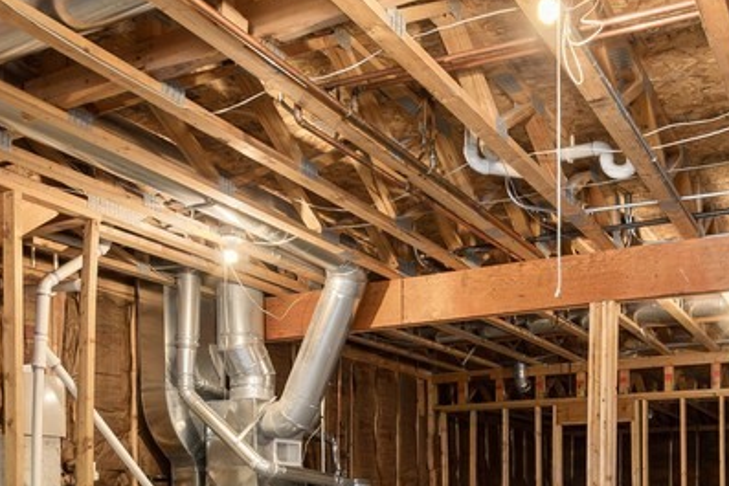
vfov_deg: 35.3
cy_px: 482
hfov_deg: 53.3
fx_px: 689
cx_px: 547
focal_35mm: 34
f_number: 7.1
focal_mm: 10
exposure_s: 1/1.67
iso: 250
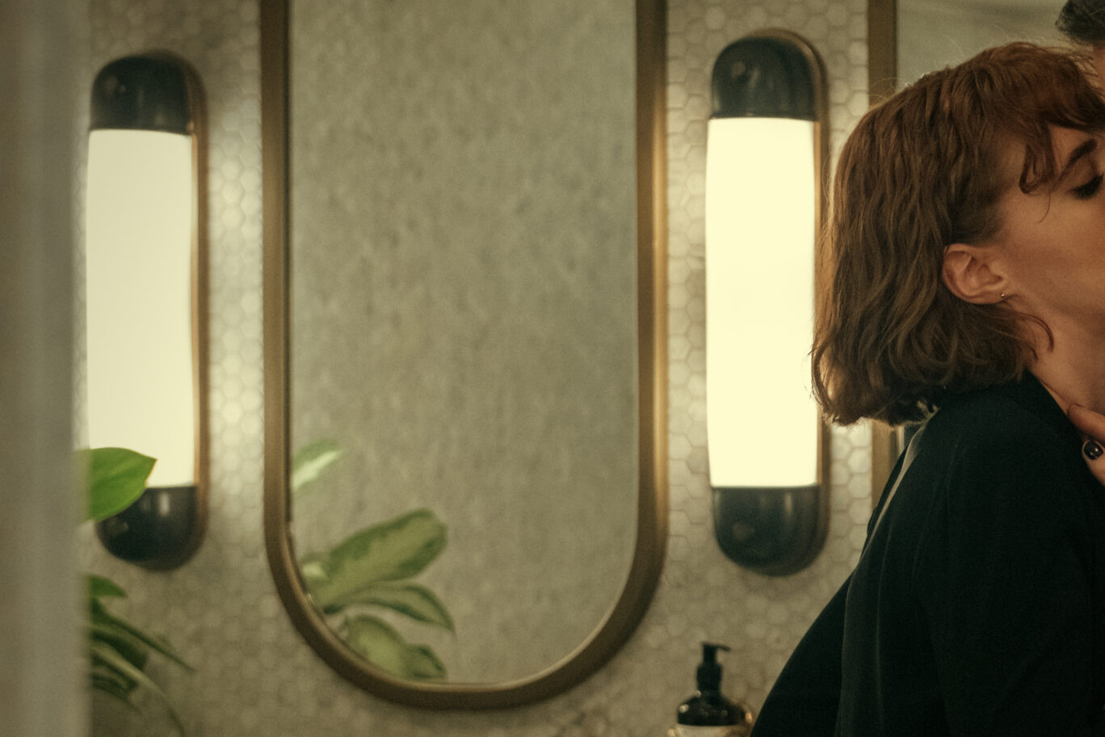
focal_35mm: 131
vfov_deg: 10.4
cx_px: 969
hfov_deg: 15.5
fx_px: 4021
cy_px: 542
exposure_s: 1/100
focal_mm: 70
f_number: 3.5
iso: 3200
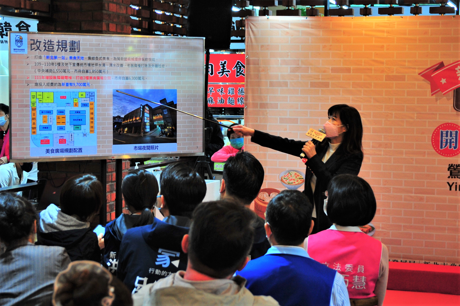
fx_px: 664
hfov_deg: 38.2
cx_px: 230
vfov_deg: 26.0
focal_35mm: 52
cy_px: 153
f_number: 5
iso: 1250
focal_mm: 52
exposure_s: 1/125
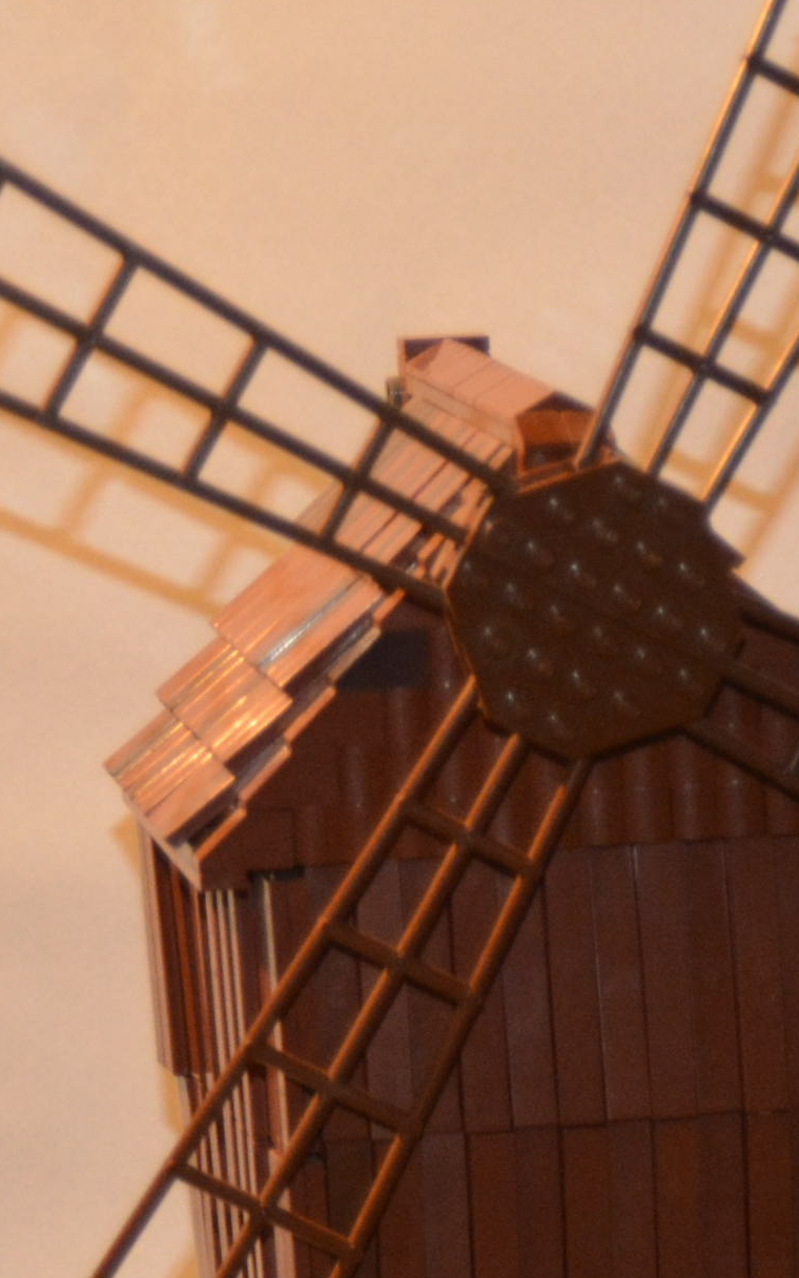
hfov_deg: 6.5
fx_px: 6894
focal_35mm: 198
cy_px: 1237
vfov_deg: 10.5
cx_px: 1517
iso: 1000
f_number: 4.2
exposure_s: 1/60
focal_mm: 35
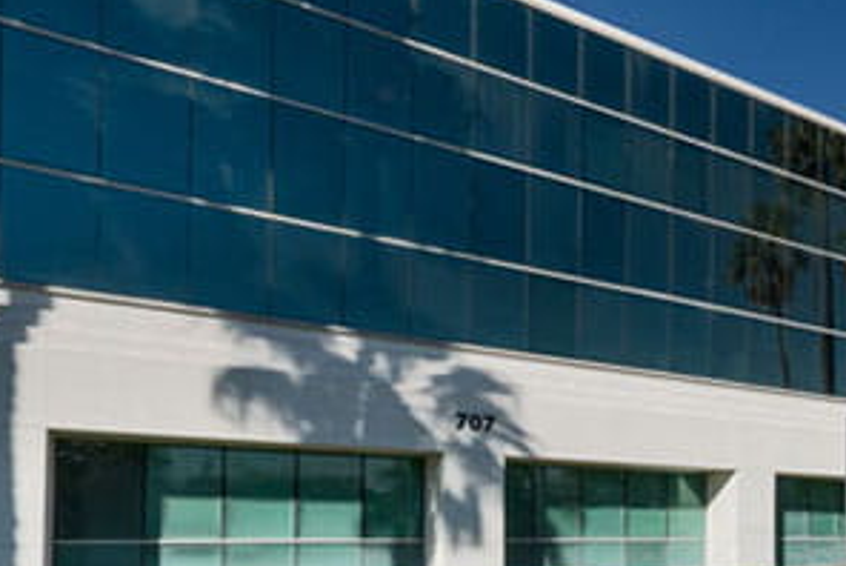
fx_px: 682
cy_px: 394
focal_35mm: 29
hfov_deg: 61.9
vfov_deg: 44.1
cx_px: 572
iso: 50
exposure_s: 1/25
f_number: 16
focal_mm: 18
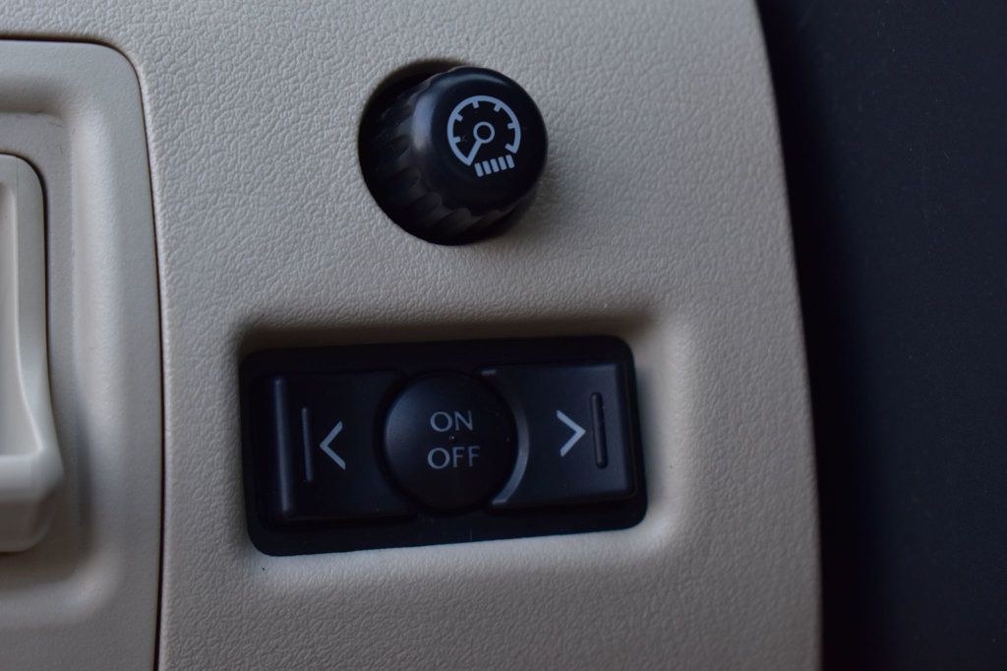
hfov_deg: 24.6
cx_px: 504
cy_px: 336
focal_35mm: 82
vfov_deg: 16.5
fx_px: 2307
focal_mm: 55
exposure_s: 1/30
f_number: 7.1
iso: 400
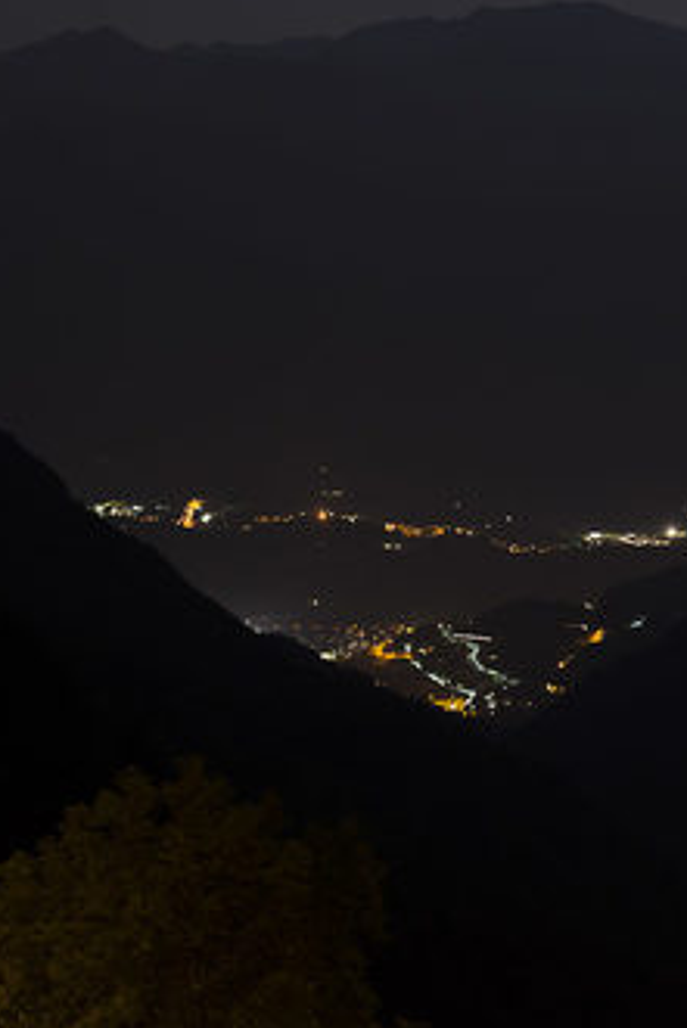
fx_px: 2714
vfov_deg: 21.5
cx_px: 544
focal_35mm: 95
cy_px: 433
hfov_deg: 14.4
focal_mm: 35
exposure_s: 8
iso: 160
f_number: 2.8
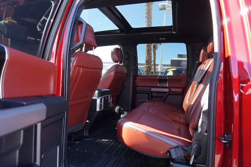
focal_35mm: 24
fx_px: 167
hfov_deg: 73.8
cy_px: 84
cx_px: 126
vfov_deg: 53.1
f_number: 4
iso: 160
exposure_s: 1/60
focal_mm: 16
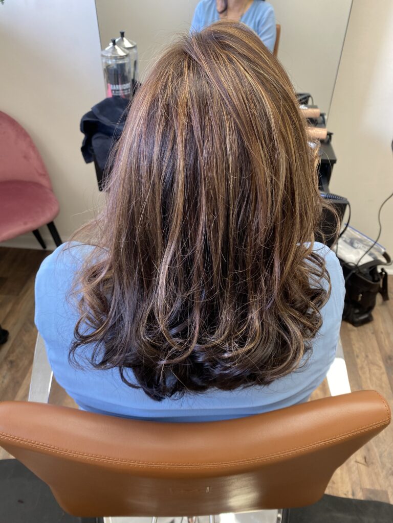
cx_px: 196
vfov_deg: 67.3
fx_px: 394
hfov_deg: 53.1
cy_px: 262
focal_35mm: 26
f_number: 1.8
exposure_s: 1/60
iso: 80
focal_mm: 4.25
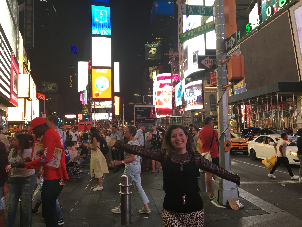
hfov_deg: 61.7
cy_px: 114
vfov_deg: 48.2
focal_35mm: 29
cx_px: 151
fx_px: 253
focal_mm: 4.15
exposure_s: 1/30
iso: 25
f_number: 2.2
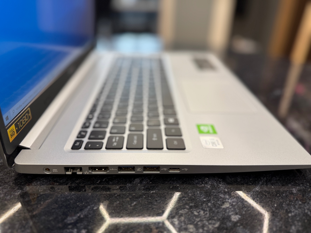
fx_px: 216
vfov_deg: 56.8
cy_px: 116
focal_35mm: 24
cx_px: 156
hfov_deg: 71.6
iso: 160
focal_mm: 6.76
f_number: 1.78
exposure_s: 1/121
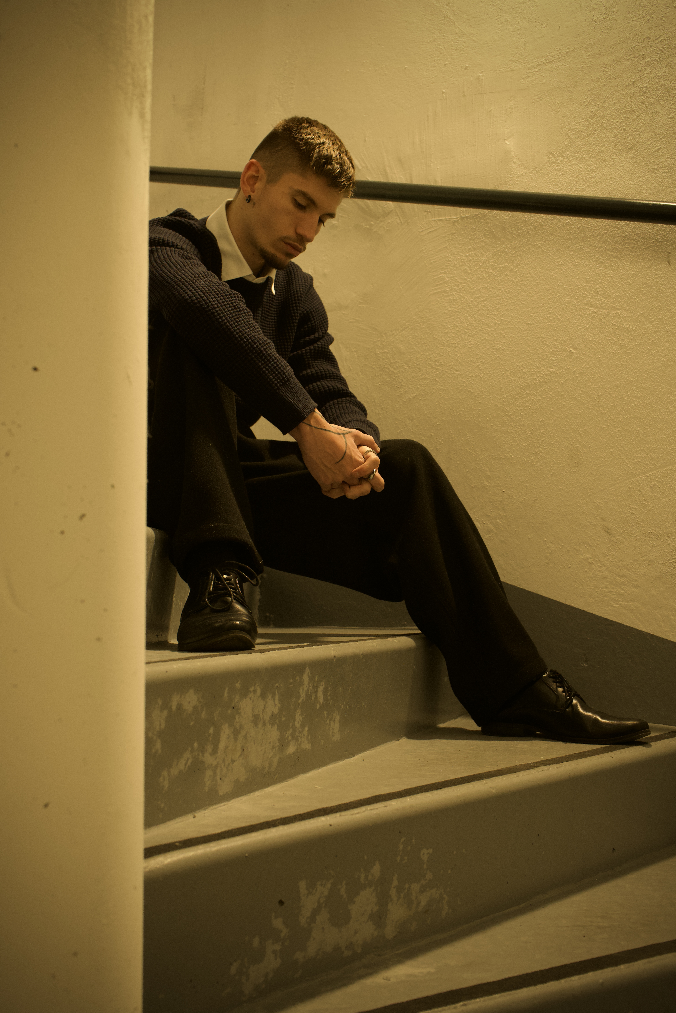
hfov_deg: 32.6
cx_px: 338
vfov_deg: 47.4
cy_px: 506
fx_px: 1155
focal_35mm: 41
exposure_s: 1/50
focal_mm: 41
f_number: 6.3
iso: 1600
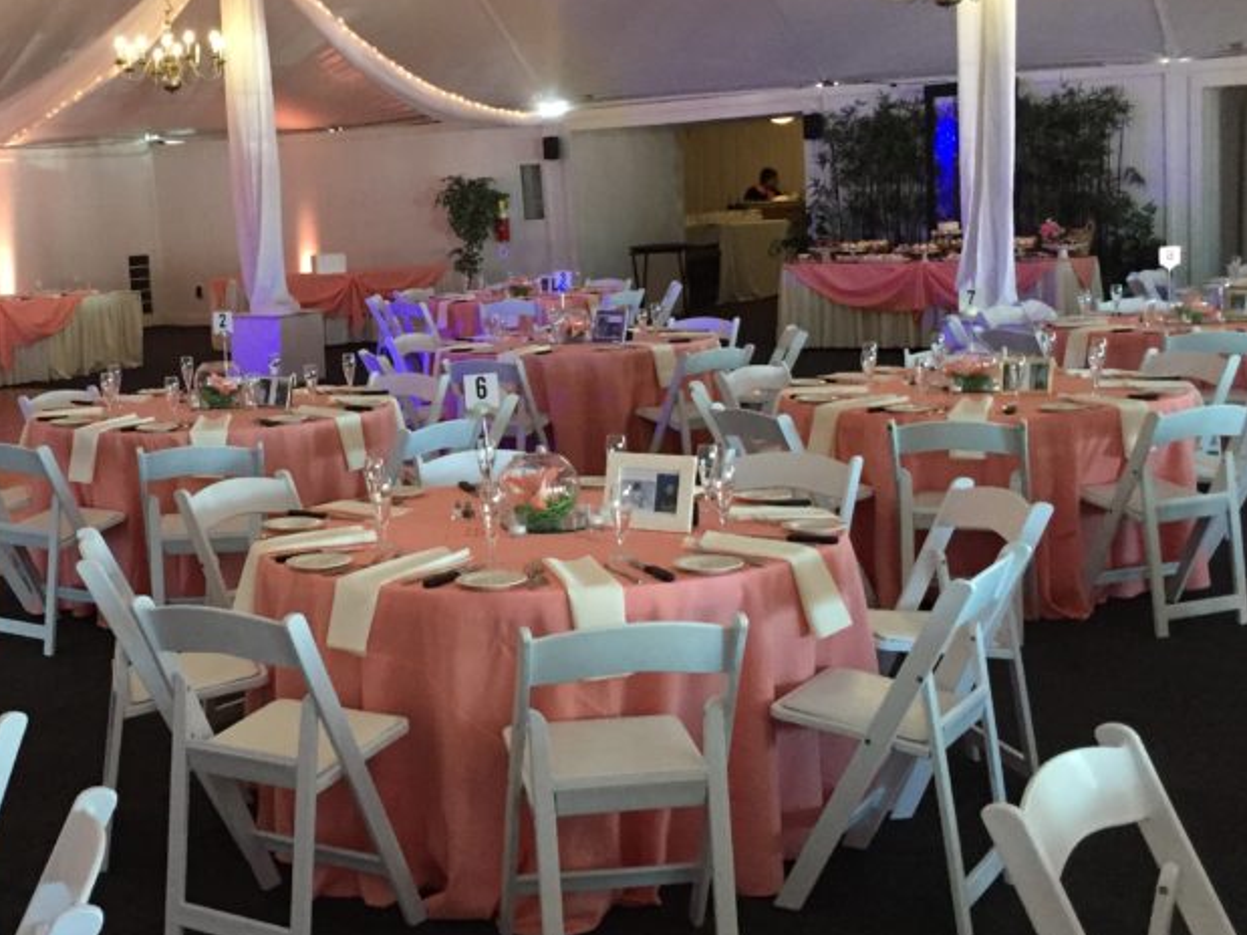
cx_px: 365
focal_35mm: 48
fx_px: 1729
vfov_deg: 30.2
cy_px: 401
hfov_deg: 38.9
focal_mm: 4.15
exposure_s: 1/30
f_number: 2.2
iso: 250
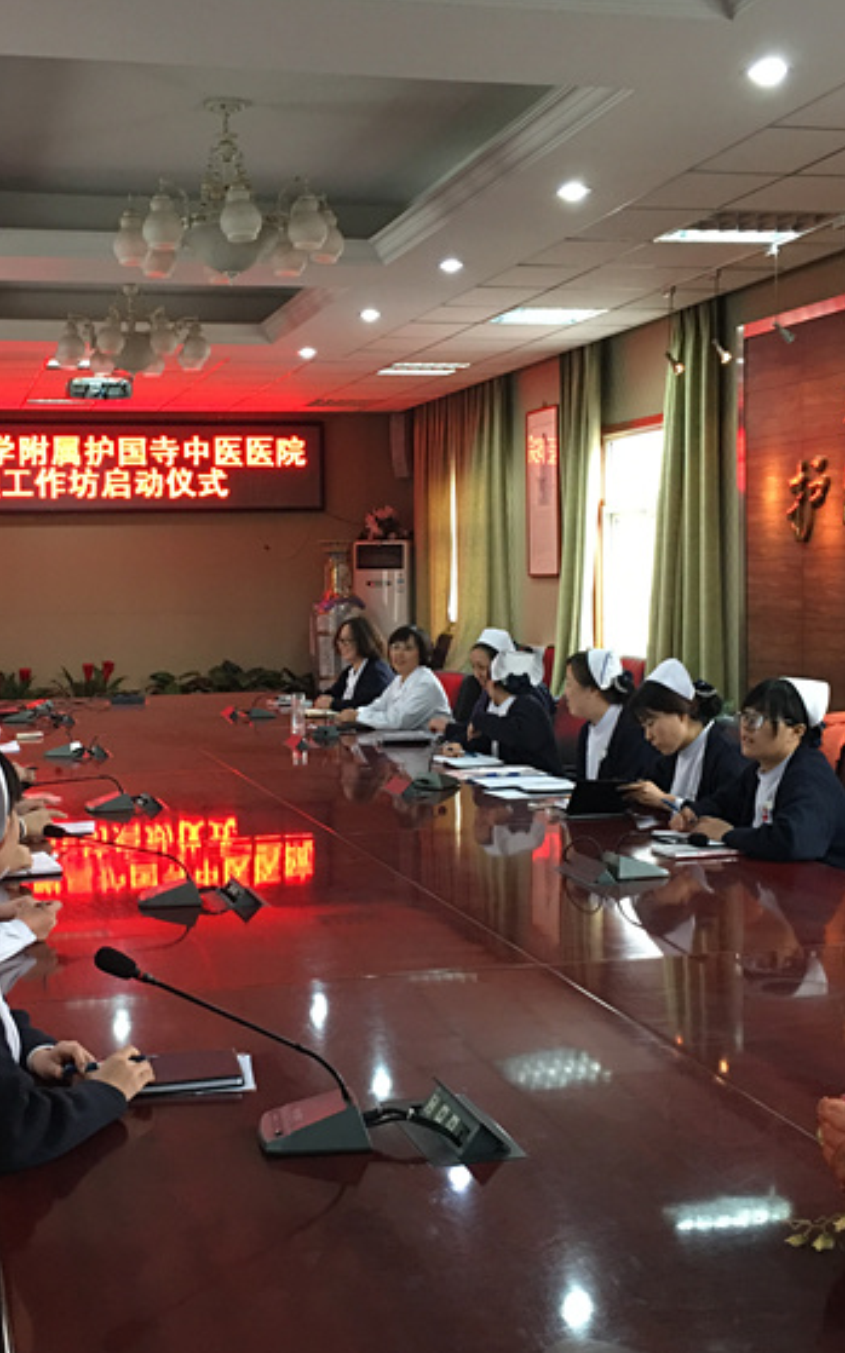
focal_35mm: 44
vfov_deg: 45.3
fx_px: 1622
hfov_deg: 29.1
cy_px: 683
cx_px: 310
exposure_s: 1/17
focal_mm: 4.15
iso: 100
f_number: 2.2
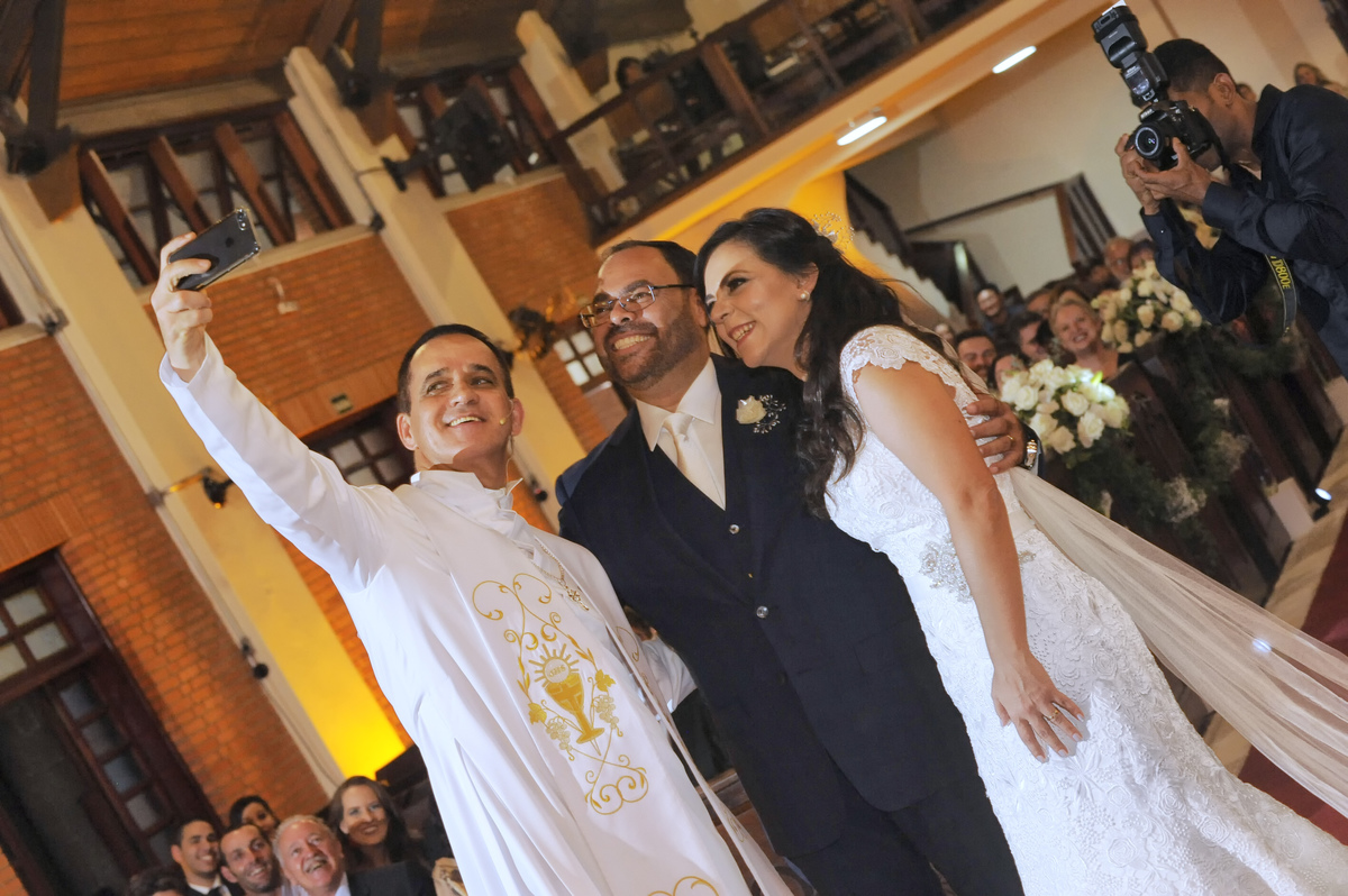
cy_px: 448
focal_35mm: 80
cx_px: 674
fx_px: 2993
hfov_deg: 25.4
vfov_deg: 17.0
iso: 3200
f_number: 6.3
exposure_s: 1/80
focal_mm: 80
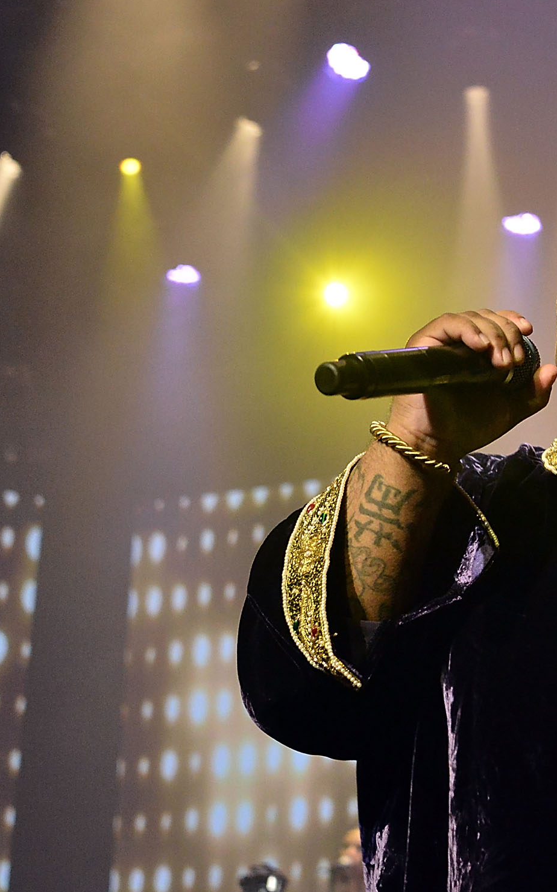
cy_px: 562
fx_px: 2210
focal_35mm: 91
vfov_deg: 22.7
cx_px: 672
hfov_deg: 13.9
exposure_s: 1/160
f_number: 4.2
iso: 3200
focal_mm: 44
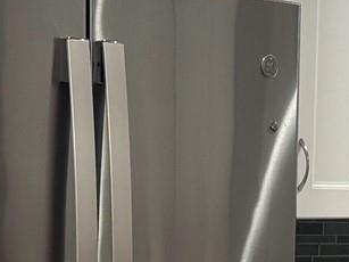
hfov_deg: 12.2
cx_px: 355
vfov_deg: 9.1
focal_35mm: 160
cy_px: 354
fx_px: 1612
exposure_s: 1/60
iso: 125
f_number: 1.78
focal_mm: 6.76
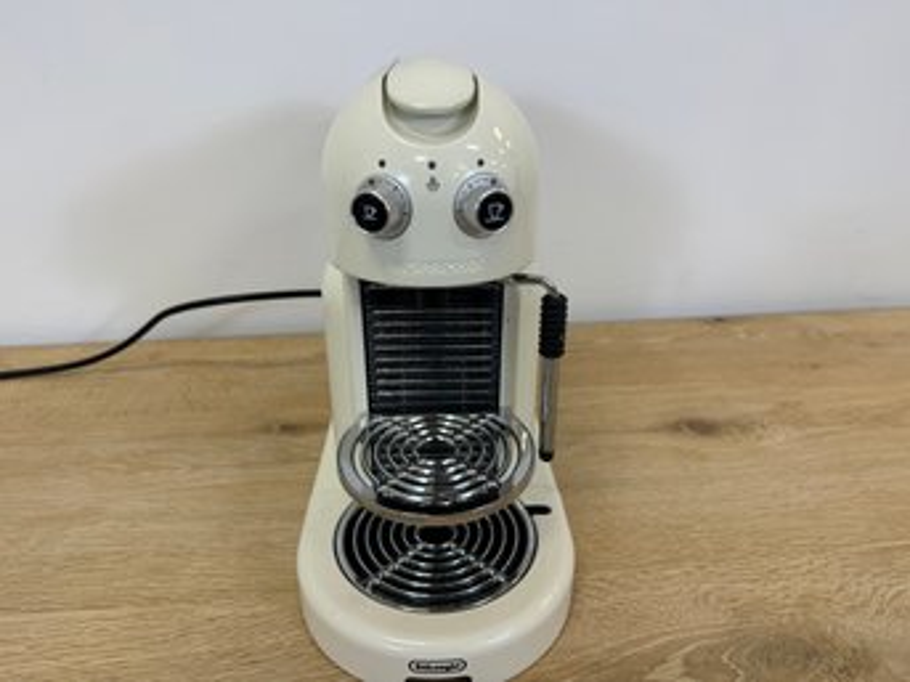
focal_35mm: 24
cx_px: 455
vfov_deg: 56.8
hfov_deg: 71.6
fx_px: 631
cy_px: 341
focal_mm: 6.86
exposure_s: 1/120
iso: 100
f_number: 1.78
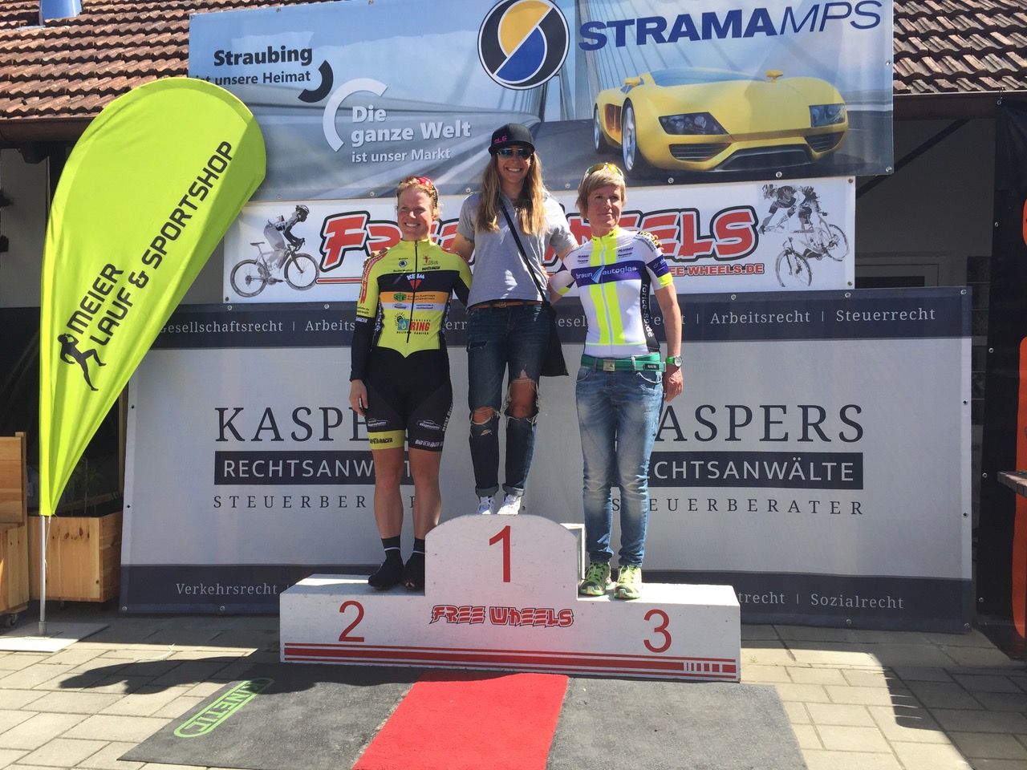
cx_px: 514
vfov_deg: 48.2
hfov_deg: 61.7
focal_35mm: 29
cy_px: 385
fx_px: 860
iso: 32
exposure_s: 1/989
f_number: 2.2
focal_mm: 4.15
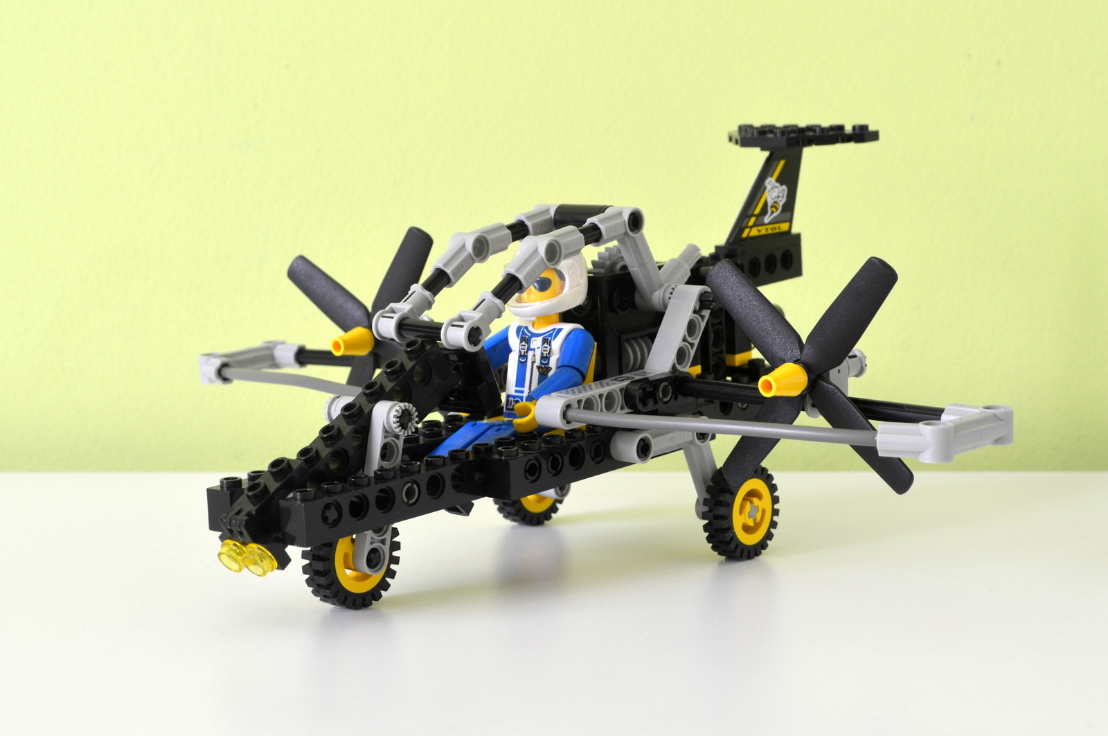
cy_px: 368
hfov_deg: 33.4
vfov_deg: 22.6
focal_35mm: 60
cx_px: 554
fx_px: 1844
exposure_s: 1/5
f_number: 10
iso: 125
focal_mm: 40
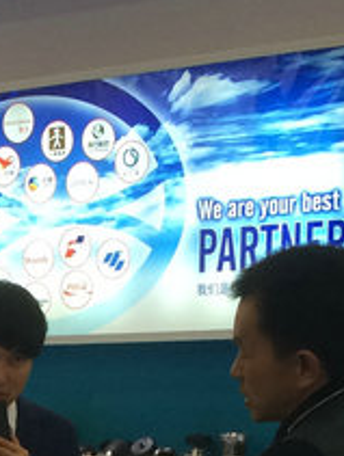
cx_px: -71
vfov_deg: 14.3
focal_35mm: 128
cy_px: 693
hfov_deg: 11.4
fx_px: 1691
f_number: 2.2
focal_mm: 4.15
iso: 32
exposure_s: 1/30
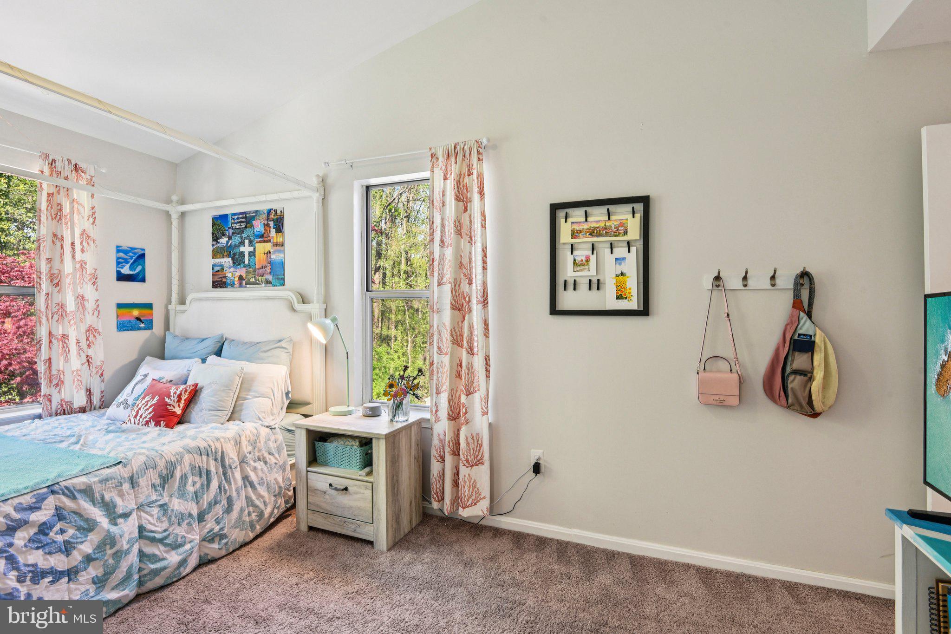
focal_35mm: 16
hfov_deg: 96.7
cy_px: 317
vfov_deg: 73.7
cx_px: 476
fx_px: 423
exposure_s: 1/50
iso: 400
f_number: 9
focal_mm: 16
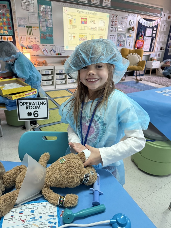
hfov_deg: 56.8
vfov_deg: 71.6
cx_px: 86
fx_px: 158
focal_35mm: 24
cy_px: 114
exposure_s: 1/60
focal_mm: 6.76
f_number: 1.78
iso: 400
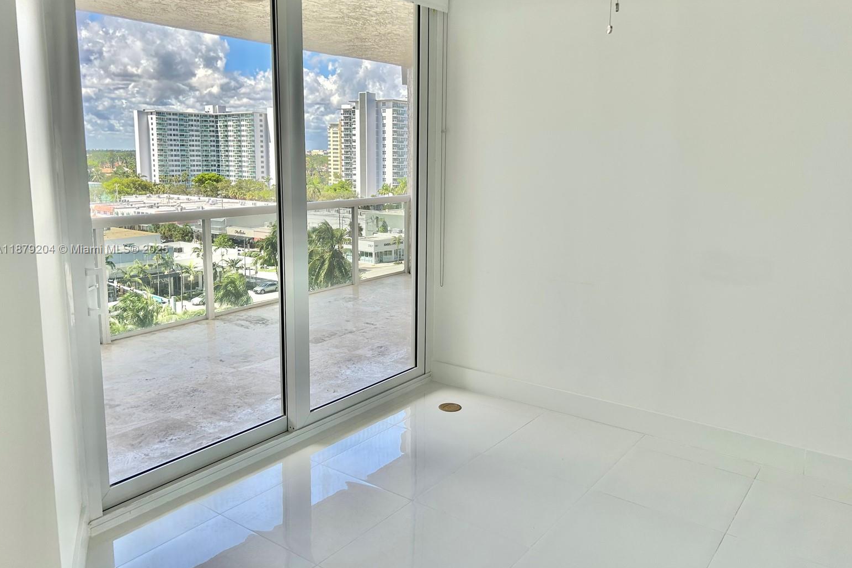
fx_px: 663
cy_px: 250
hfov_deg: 65.5
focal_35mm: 28
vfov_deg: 46.3
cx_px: 433
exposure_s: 1/399
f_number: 1.5
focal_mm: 5.7
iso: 50
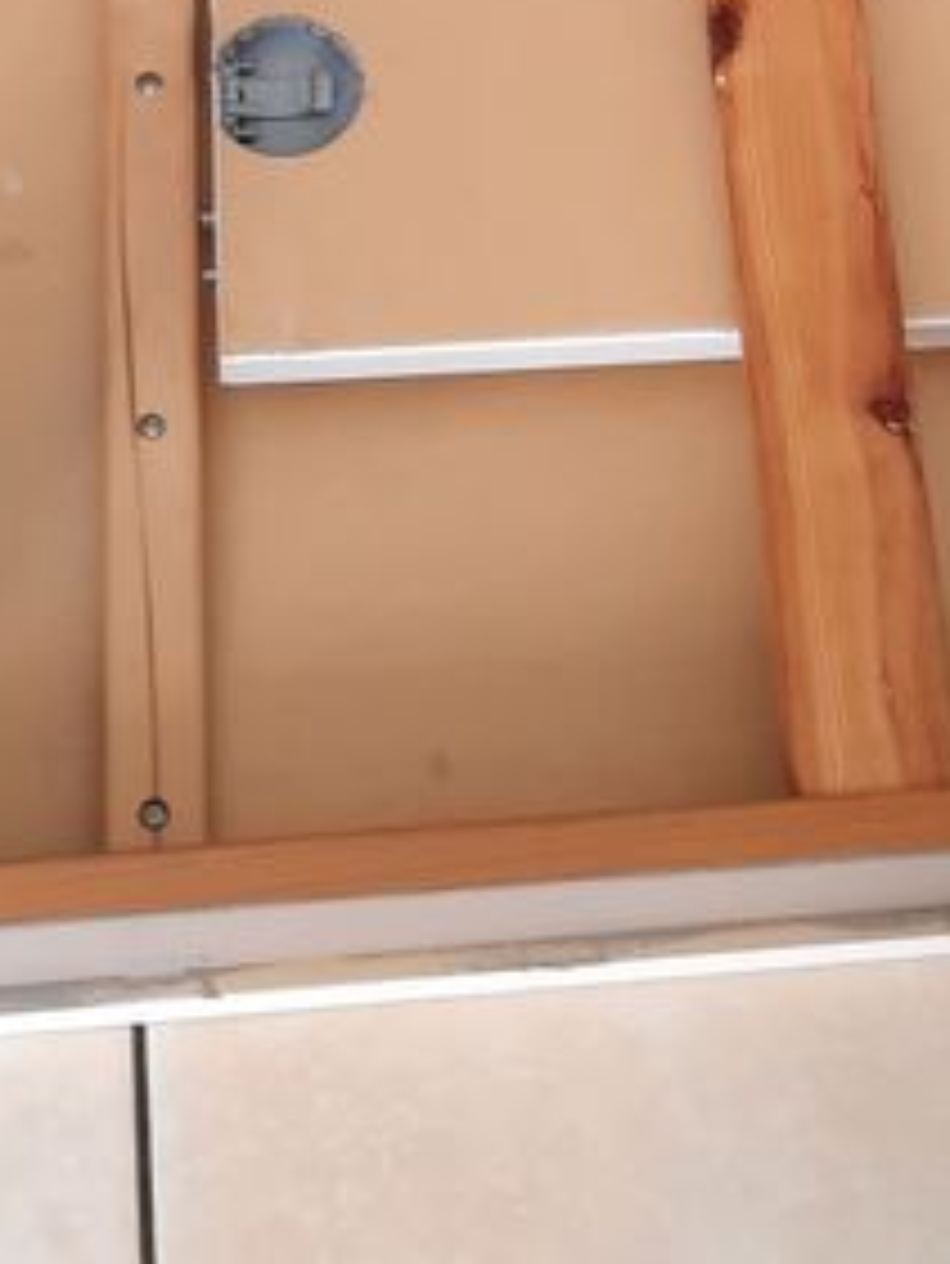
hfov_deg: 16.5
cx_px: 702
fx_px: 3254
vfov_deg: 20.3
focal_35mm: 89
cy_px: -337
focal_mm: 4.6
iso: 40
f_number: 2
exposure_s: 1/50
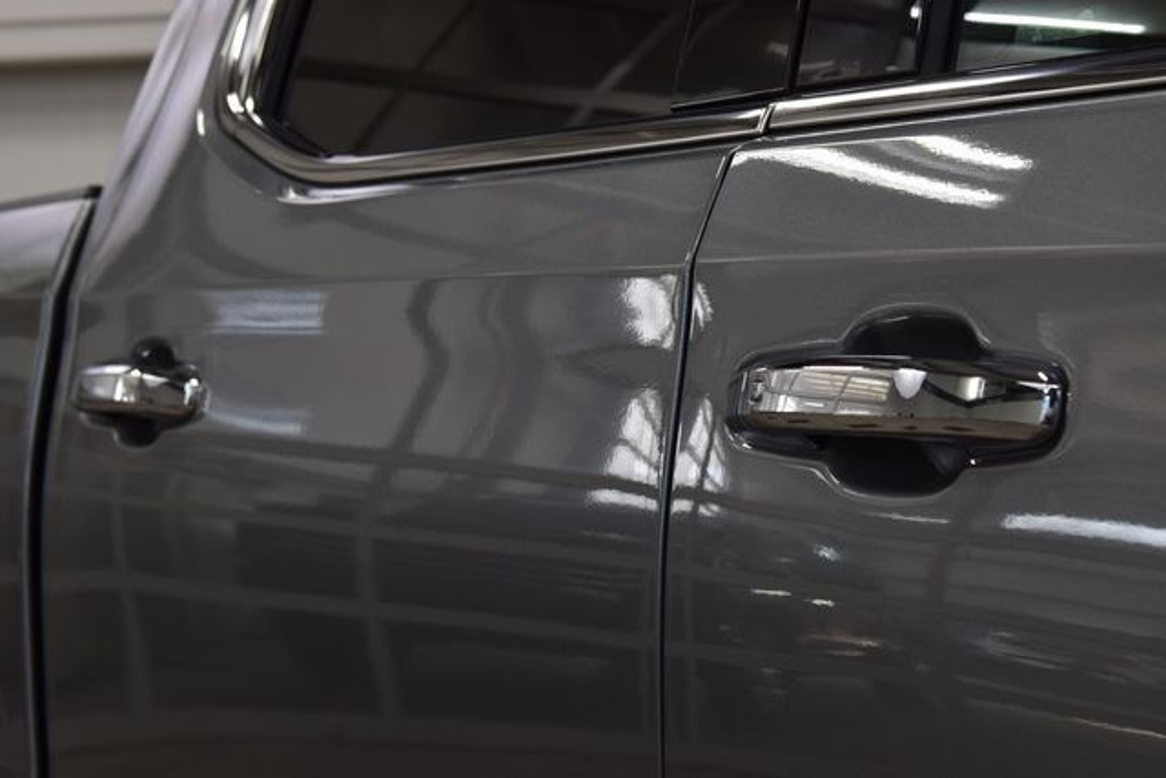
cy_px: 389
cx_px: 583
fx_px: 2673
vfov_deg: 16.6
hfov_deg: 24.6
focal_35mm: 82
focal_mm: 55
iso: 400
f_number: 7.1
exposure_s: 1/30
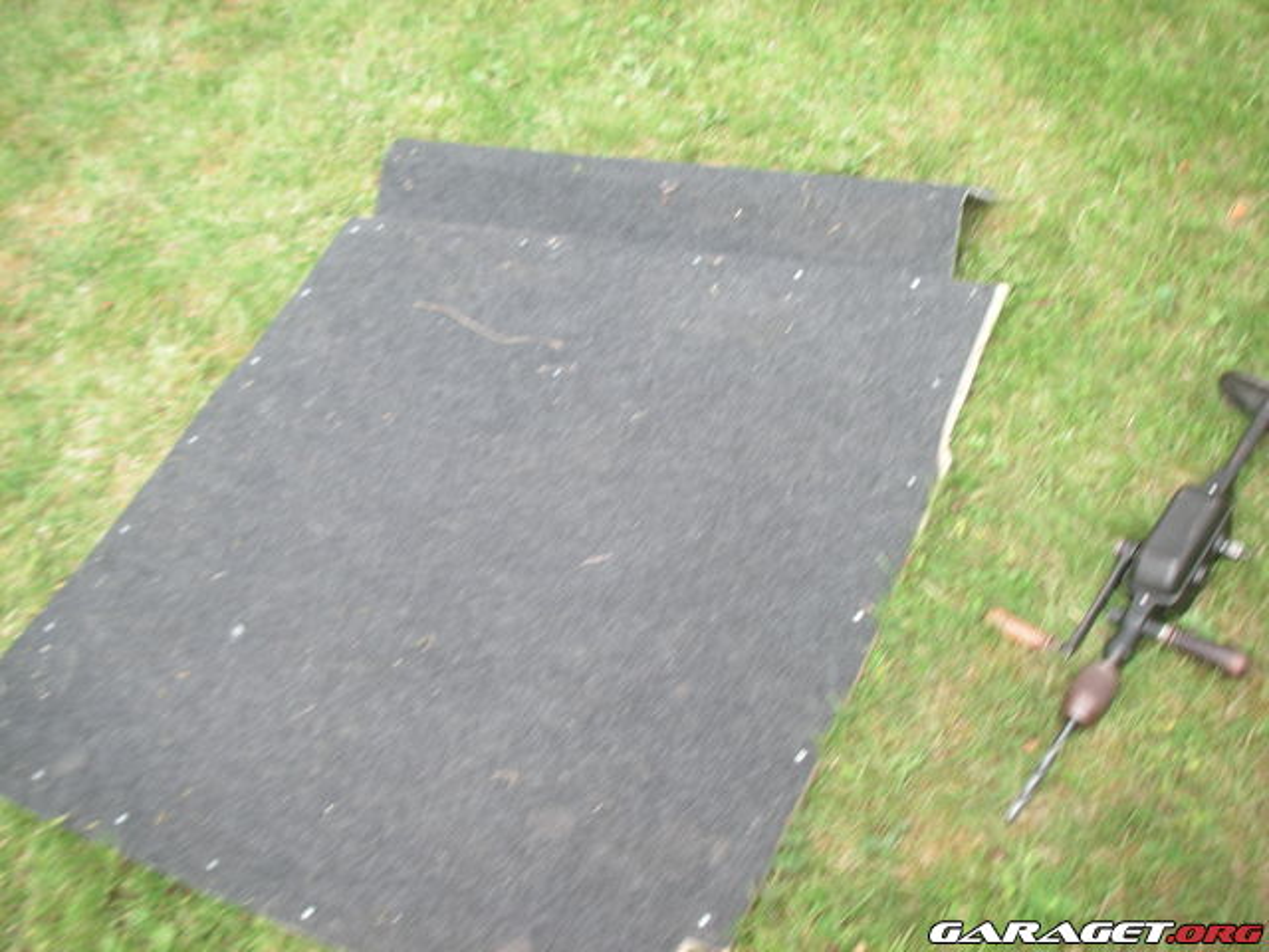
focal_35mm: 38
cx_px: 634
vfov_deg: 37.7
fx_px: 1393
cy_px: 476
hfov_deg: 49.0
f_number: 3.3
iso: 50
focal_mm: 6.3
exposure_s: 1/60
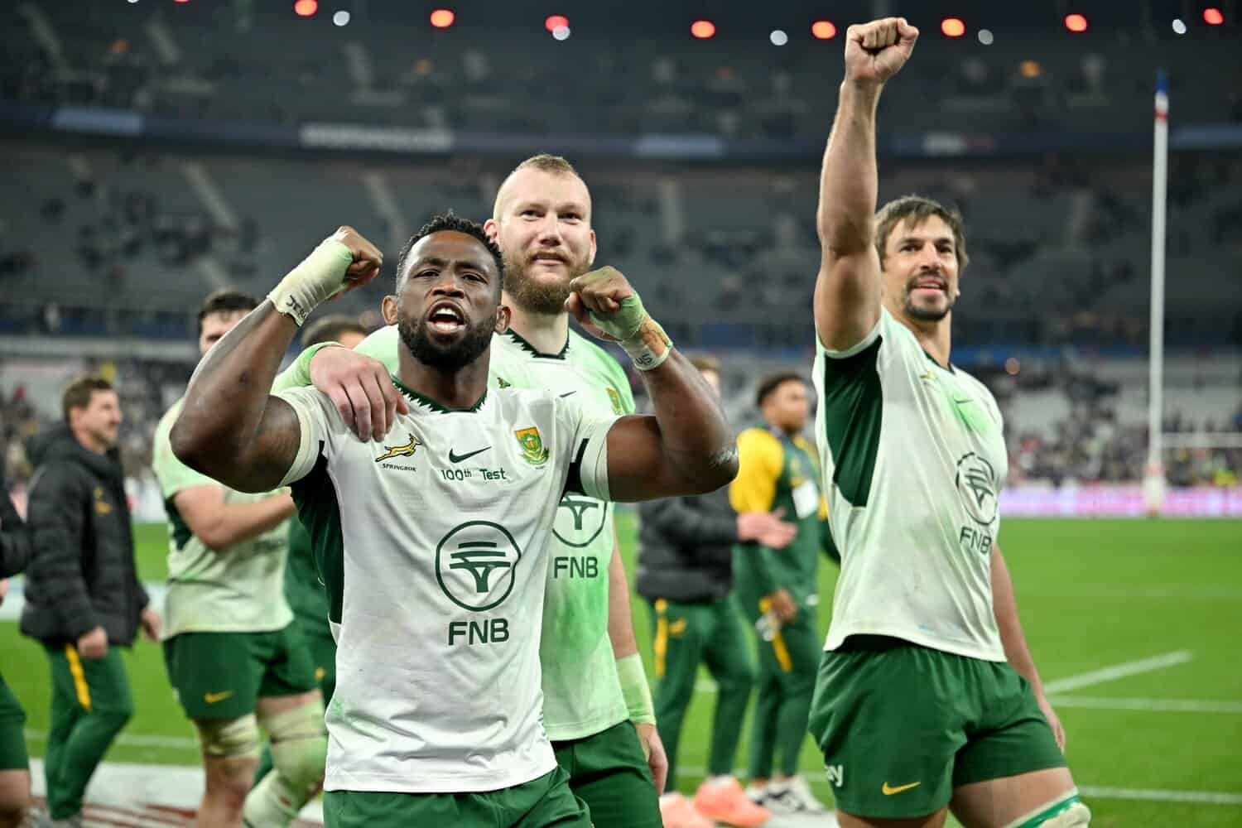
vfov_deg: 17.1
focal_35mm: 80
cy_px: 414
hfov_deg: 25.4
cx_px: 621
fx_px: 2760
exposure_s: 1/2500
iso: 2500
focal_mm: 80
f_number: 2.8
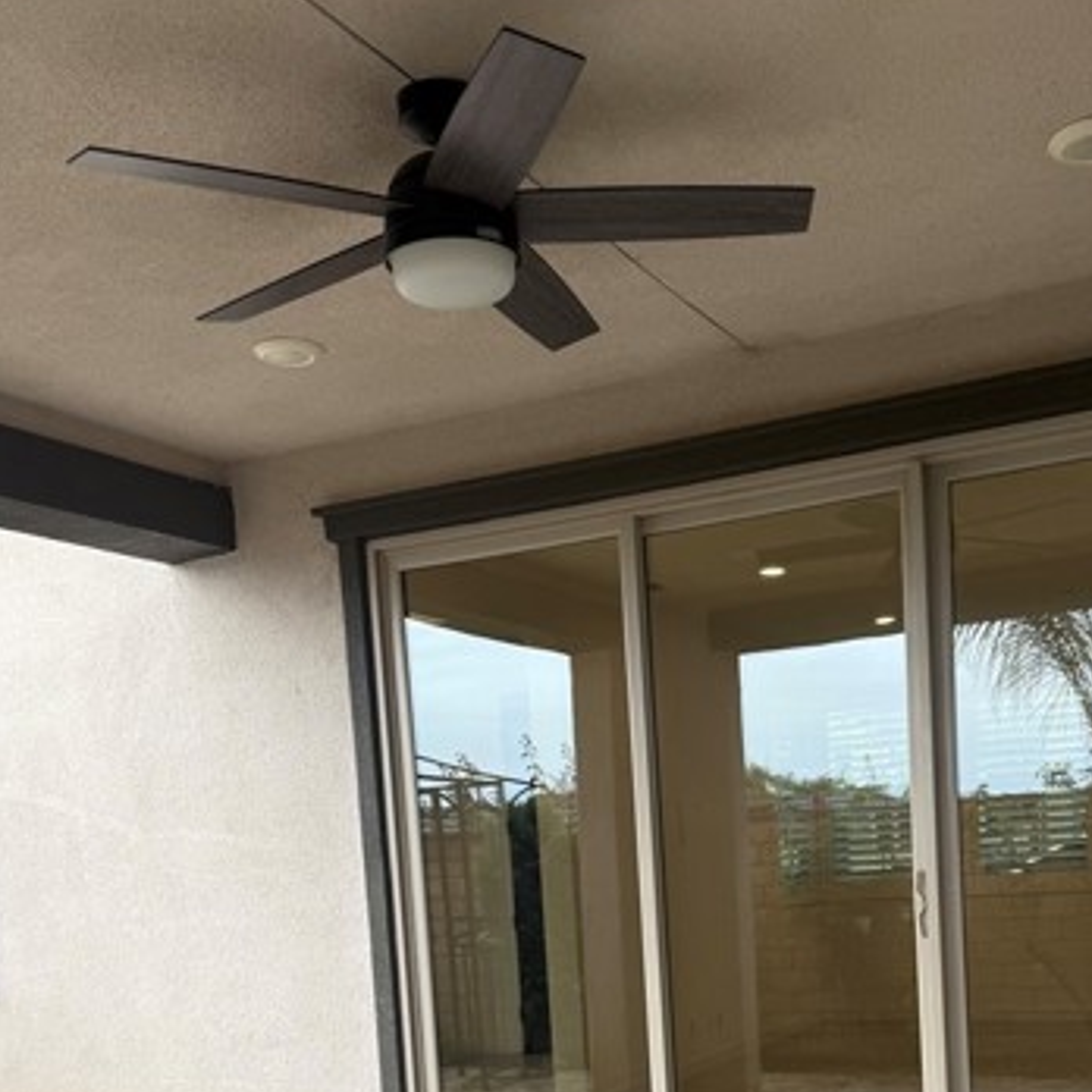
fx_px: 1392
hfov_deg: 42.7
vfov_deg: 40.0
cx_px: 640
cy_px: 963
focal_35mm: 39
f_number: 1.78
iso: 80
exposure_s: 1/342
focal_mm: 6.76
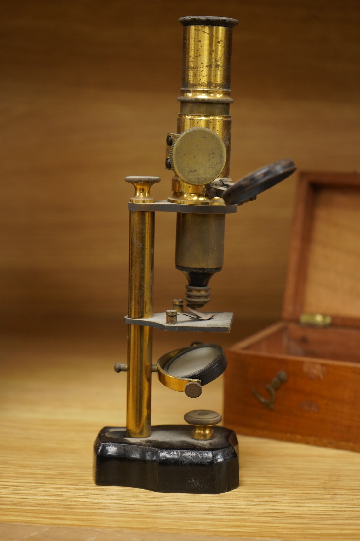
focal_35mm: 70
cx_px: 180
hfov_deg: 19.4
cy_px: 270
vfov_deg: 28.9
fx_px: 1052
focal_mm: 70
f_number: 5.6
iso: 2500
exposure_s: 1/160
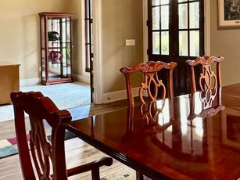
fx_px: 270
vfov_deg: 36.2
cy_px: 53
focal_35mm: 39
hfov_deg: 44.9
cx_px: 200
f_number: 2.2
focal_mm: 2.22
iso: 250
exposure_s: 1/120
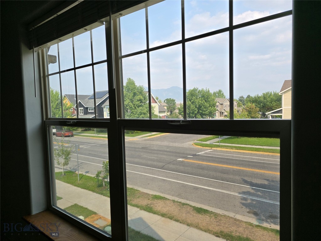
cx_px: 160
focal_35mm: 23
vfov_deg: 58.9
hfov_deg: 73.9
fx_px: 213
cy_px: 120
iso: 12
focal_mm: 6.3
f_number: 1.7
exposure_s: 1/285
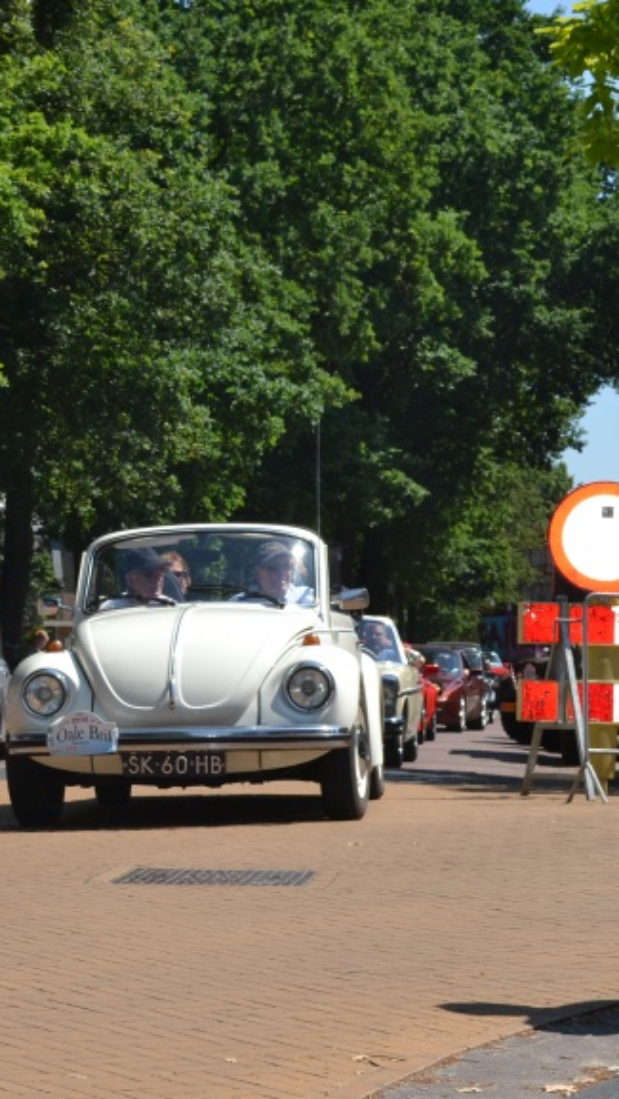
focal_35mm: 98
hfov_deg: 12.2
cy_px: 588
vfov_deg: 21.8
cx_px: -42
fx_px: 2857
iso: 100
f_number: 9
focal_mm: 36
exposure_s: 1/200
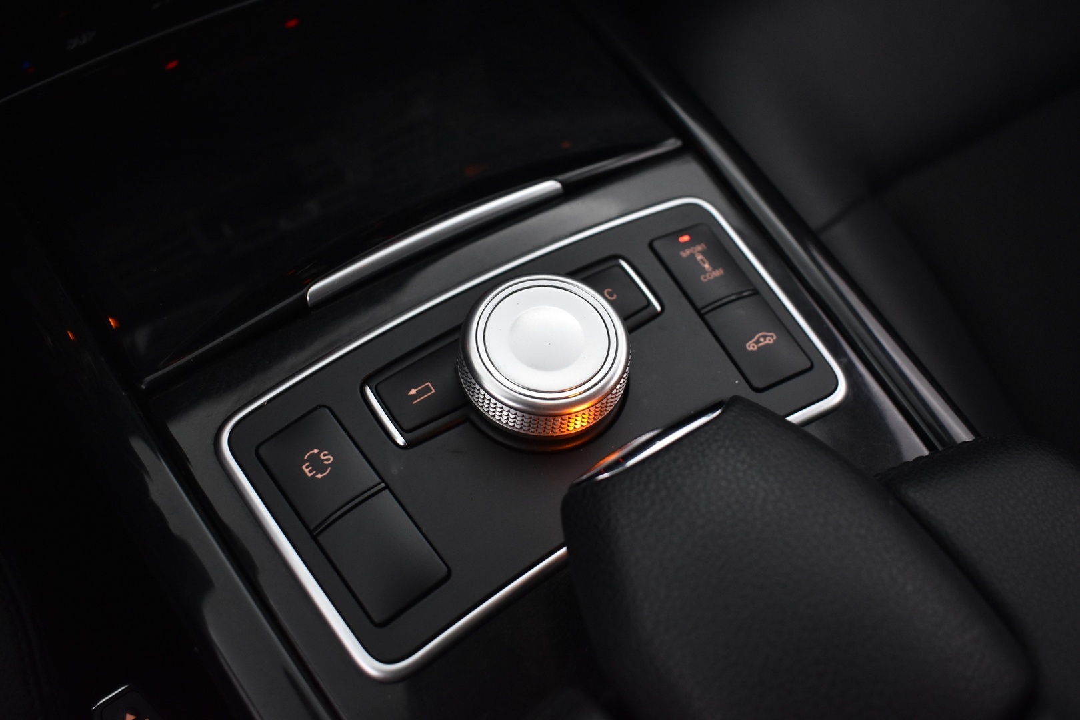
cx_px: 540
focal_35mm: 32
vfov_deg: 41.7
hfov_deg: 59.5
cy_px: 360
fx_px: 945
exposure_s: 1/30
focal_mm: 21
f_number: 3.8
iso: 1400
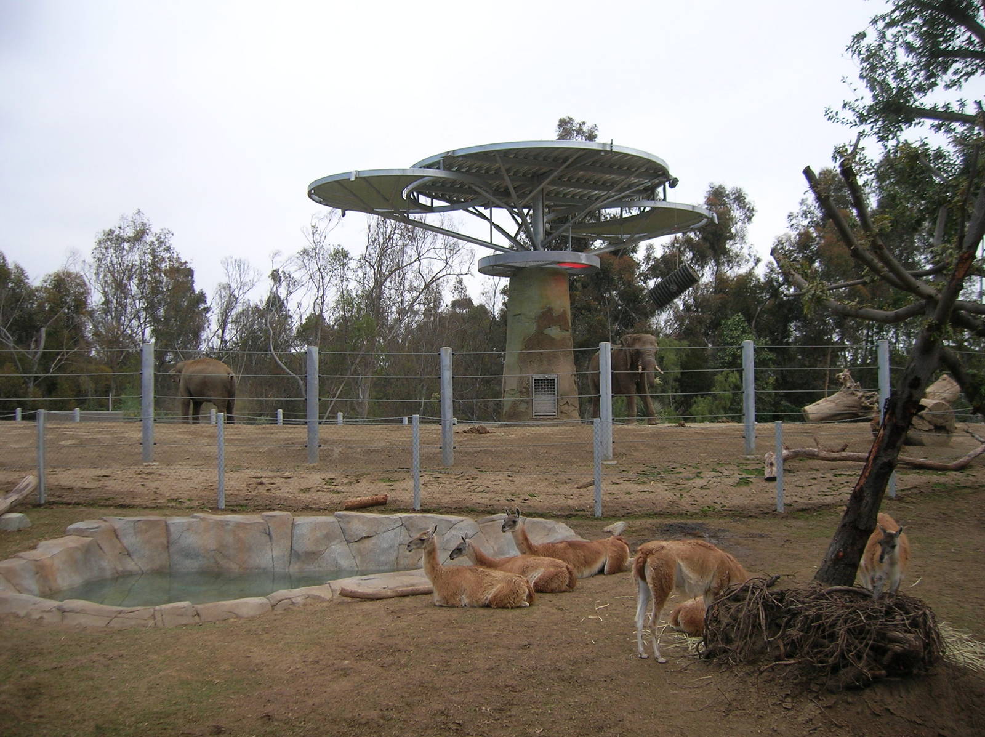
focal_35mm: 34
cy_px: 368
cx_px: 492
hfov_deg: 54.0
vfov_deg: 41.7
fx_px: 967
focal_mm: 5.7
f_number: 2.9
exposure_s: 1/105
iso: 50
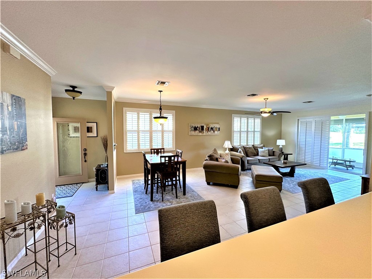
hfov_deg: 102.1
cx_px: 186
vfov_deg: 85.7
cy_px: 140
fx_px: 150
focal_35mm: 14
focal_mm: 2.22
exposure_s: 1/120
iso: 250
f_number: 2.2
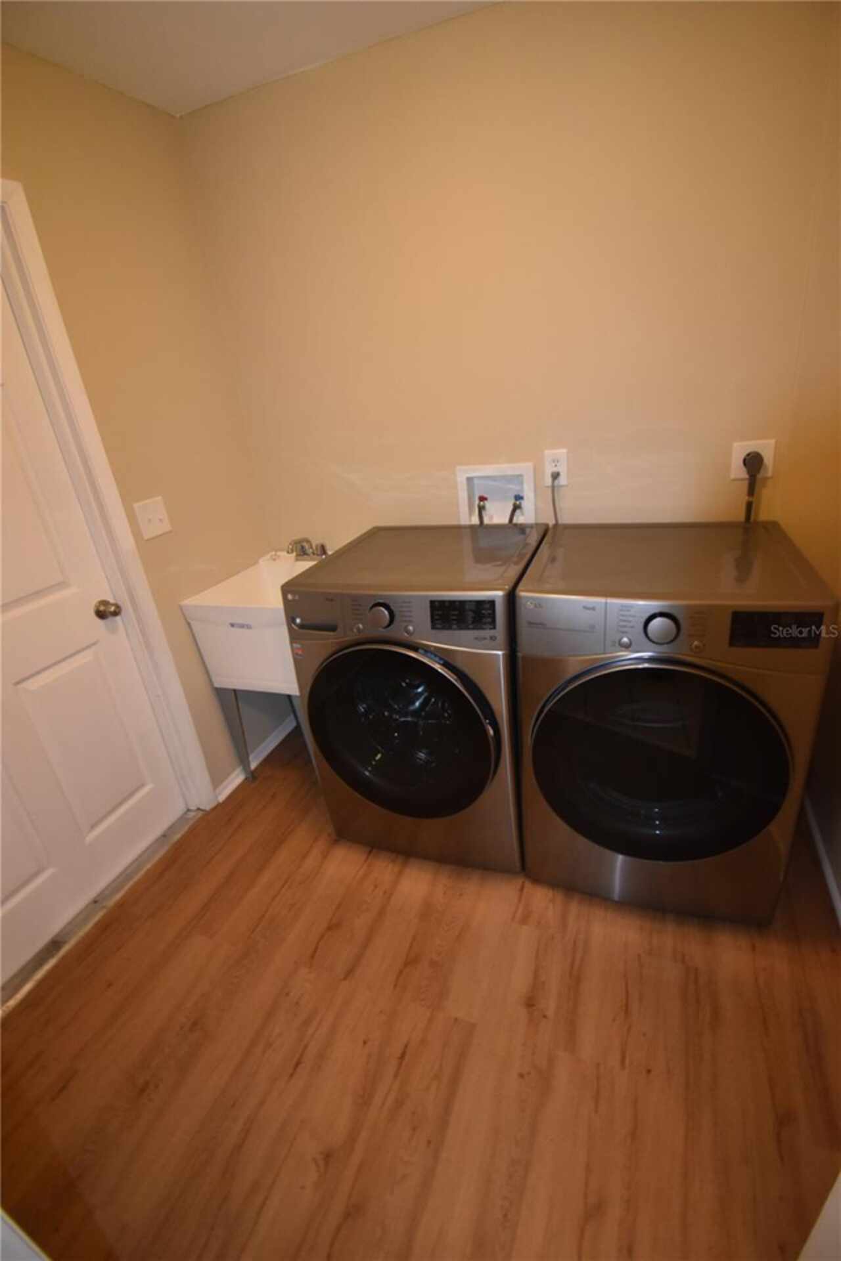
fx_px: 526
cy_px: 630
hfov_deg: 77.3
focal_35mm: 15
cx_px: 420
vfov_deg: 100.4
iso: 1400
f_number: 4.5
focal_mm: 10
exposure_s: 1/125
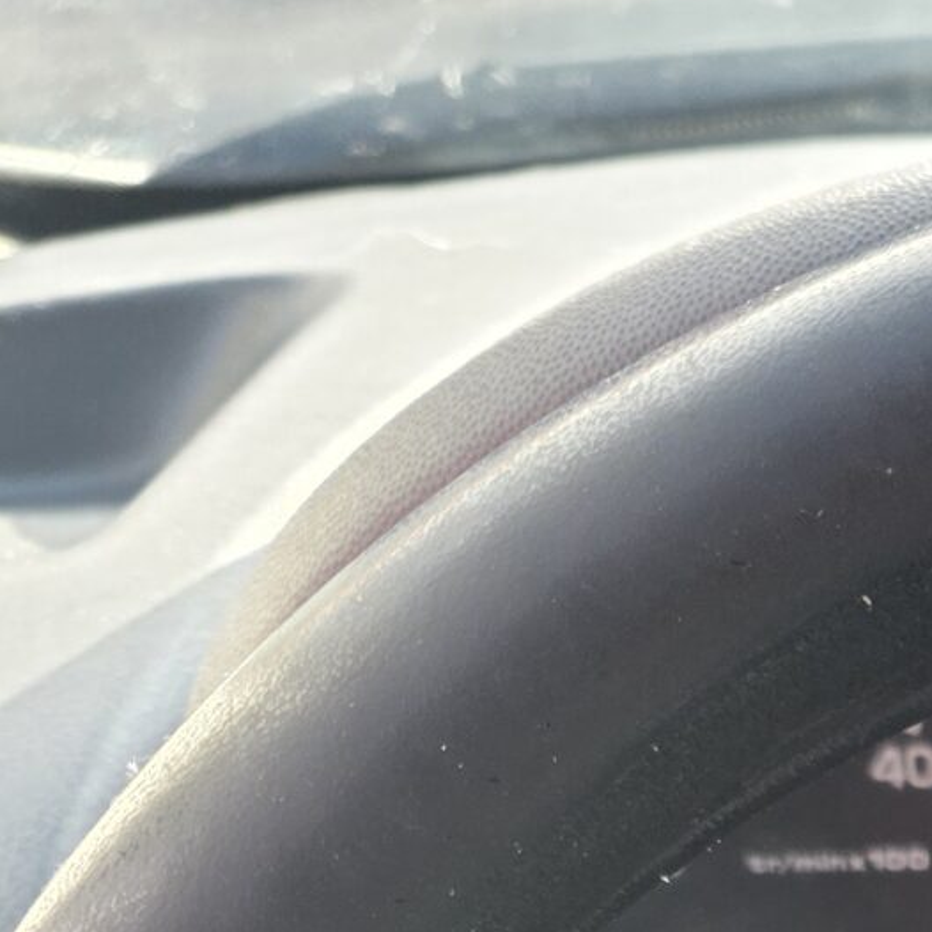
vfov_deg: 14.9
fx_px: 3016
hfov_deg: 15.2
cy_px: 1758
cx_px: 1671
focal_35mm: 99
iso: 64
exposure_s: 1/180
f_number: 1.7
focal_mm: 6.25
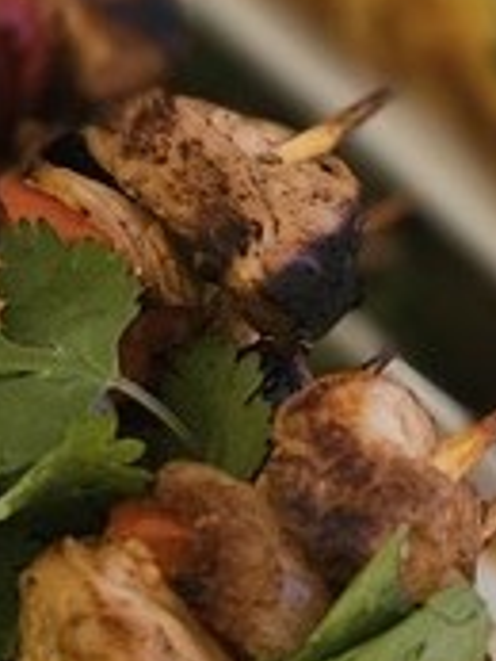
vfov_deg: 14.8
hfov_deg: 11.1
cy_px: 237
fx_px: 2538
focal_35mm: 133
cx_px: 351
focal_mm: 5.4
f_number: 1.8
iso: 1250
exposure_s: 1/25
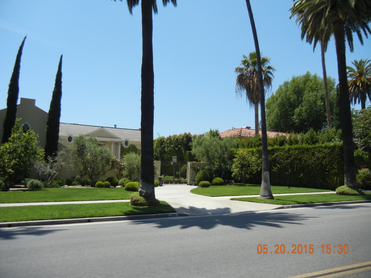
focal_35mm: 30
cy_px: 139
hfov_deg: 60.0
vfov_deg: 46.8
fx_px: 322
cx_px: 186
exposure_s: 1/345
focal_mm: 5.4
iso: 160
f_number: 7
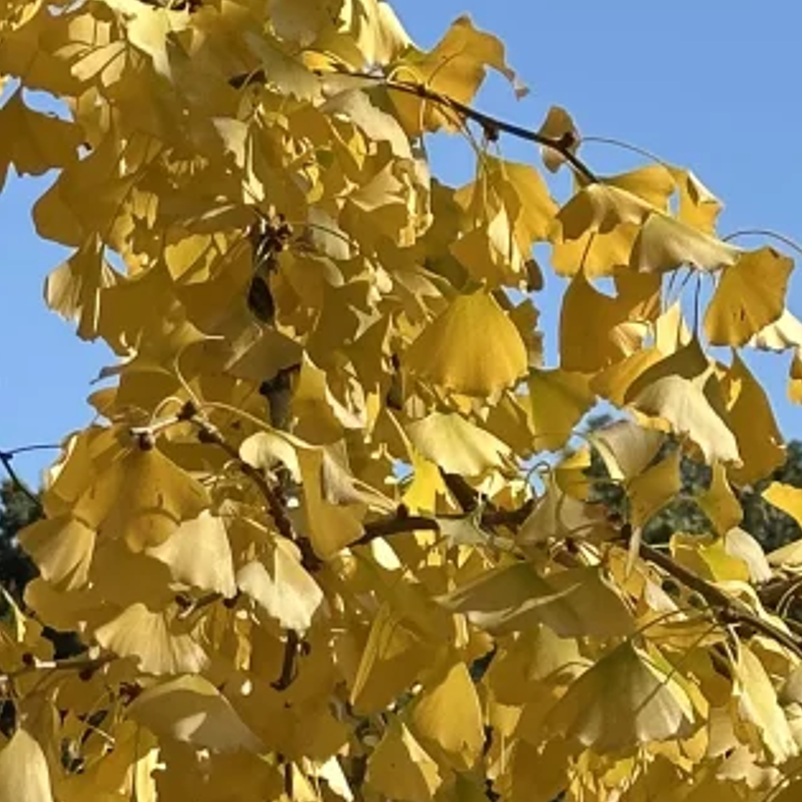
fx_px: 5085
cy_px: 927
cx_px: -115
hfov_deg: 8.9
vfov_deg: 8.9
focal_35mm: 194
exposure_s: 1/1916
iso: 64
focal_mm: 6.86
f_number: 1.78
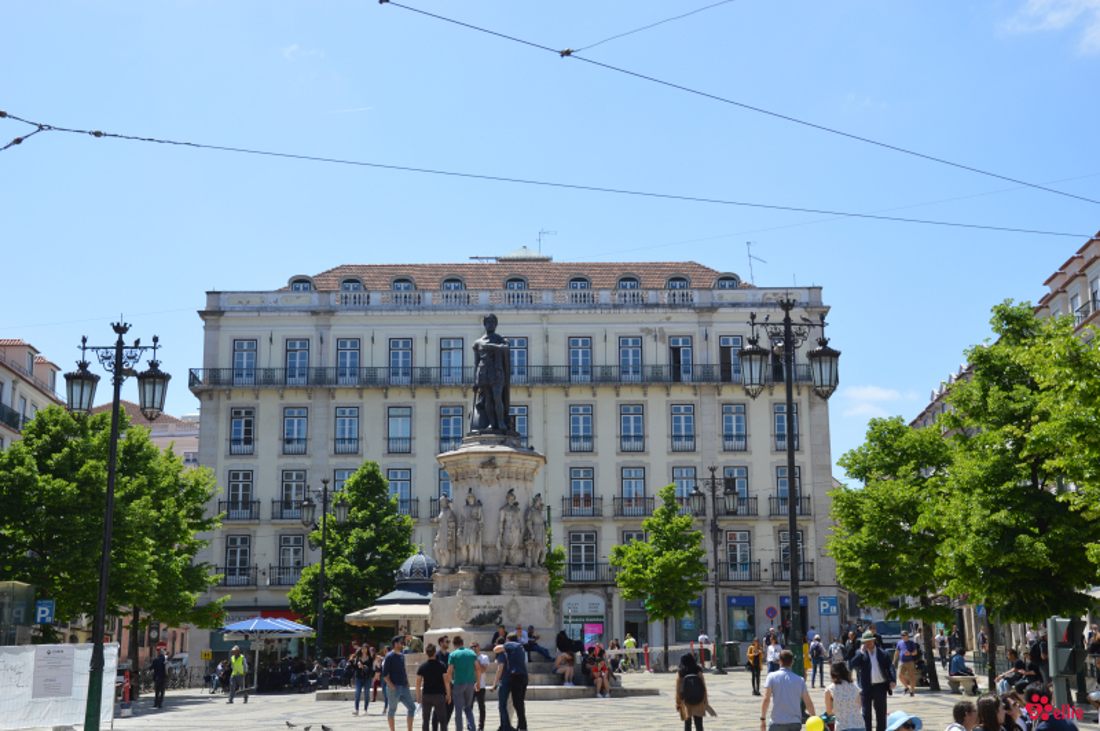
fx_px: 1603
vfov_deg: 25.7
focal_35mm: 52
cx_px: 550
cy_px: 366
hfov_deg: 37.9
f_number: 8
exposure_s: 1/250
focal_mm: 35
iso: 100
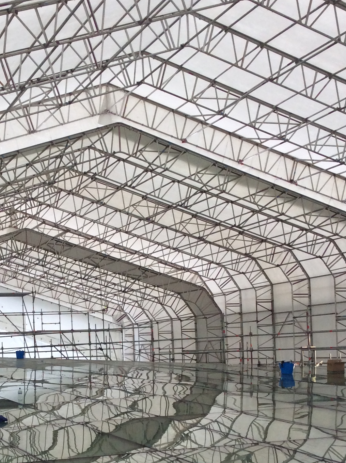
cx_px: 101
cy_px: 340
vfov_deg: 31.2
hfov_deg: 23.8
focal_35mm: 61
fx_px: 815
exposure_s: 1/120
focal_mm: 3.3
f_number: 2.4
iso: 64
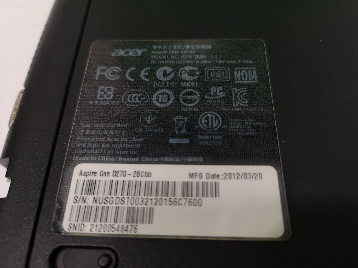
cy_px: 134
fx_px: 279
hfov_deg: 65.3
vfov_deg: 51.4
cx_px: 179
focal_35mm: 27
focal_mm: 3.95
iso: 160
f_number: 1.8
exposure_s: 1/50
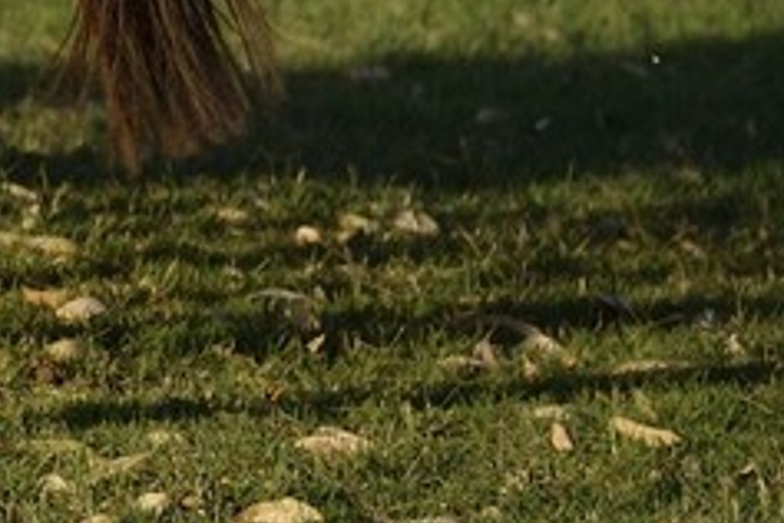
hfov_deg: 1.7
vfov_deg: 1.2
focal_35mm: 1181
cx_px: -1793
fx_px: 25718
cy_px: -952
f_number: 7.1
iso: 400
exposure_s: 1/800
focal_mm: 175
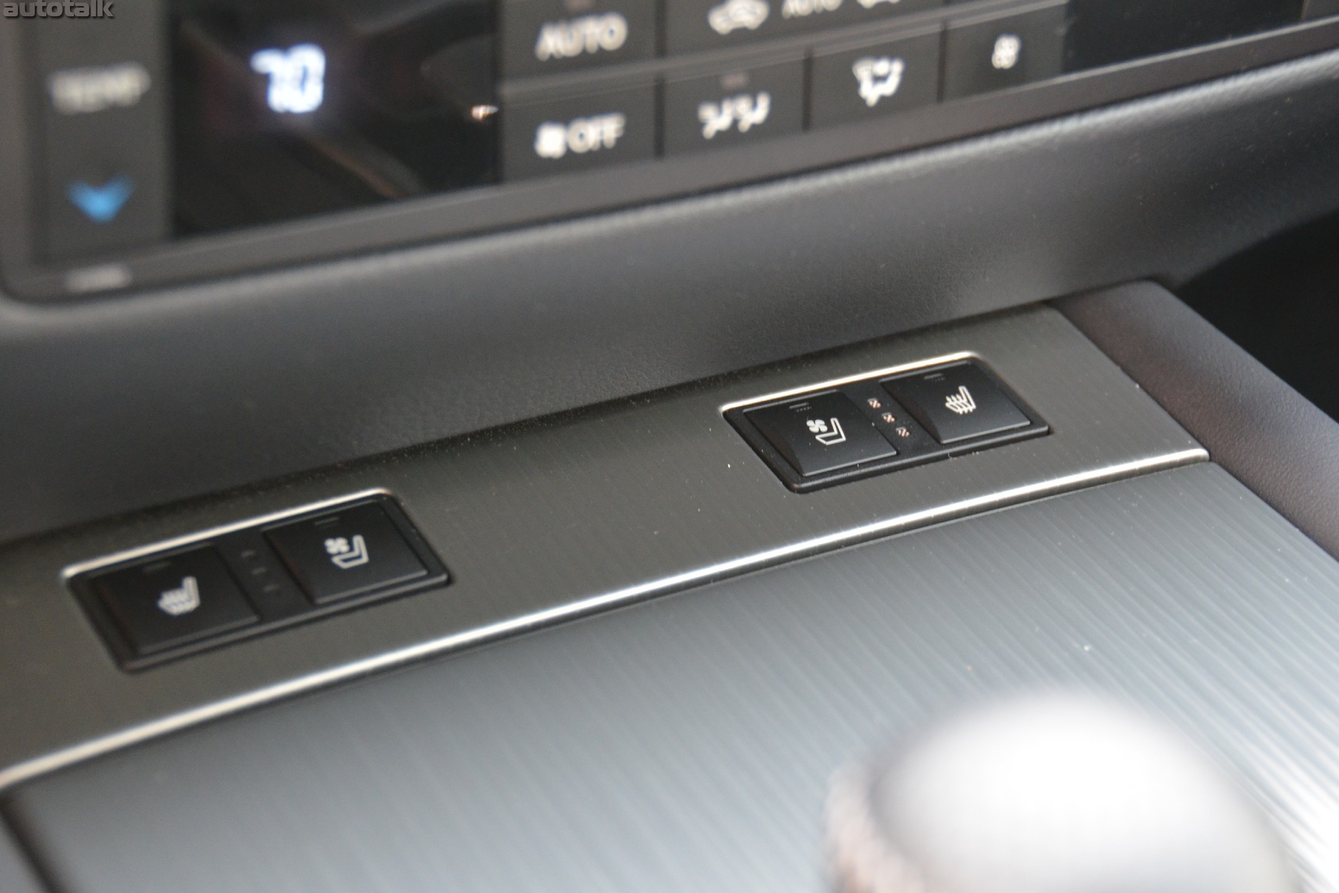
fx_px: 3161
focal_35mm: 85
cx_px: 671
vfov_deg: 16.1
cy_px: 445
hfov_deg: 23.9
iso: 1600
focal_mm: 56
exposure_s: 1/25
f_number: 4.8
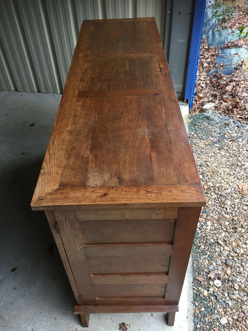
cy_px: 166
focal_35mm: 29
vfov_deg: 61.7
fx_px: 277
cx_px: 124
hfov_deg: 48.2
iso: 50
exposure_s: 1/33
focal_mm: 4.15
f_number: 2.2
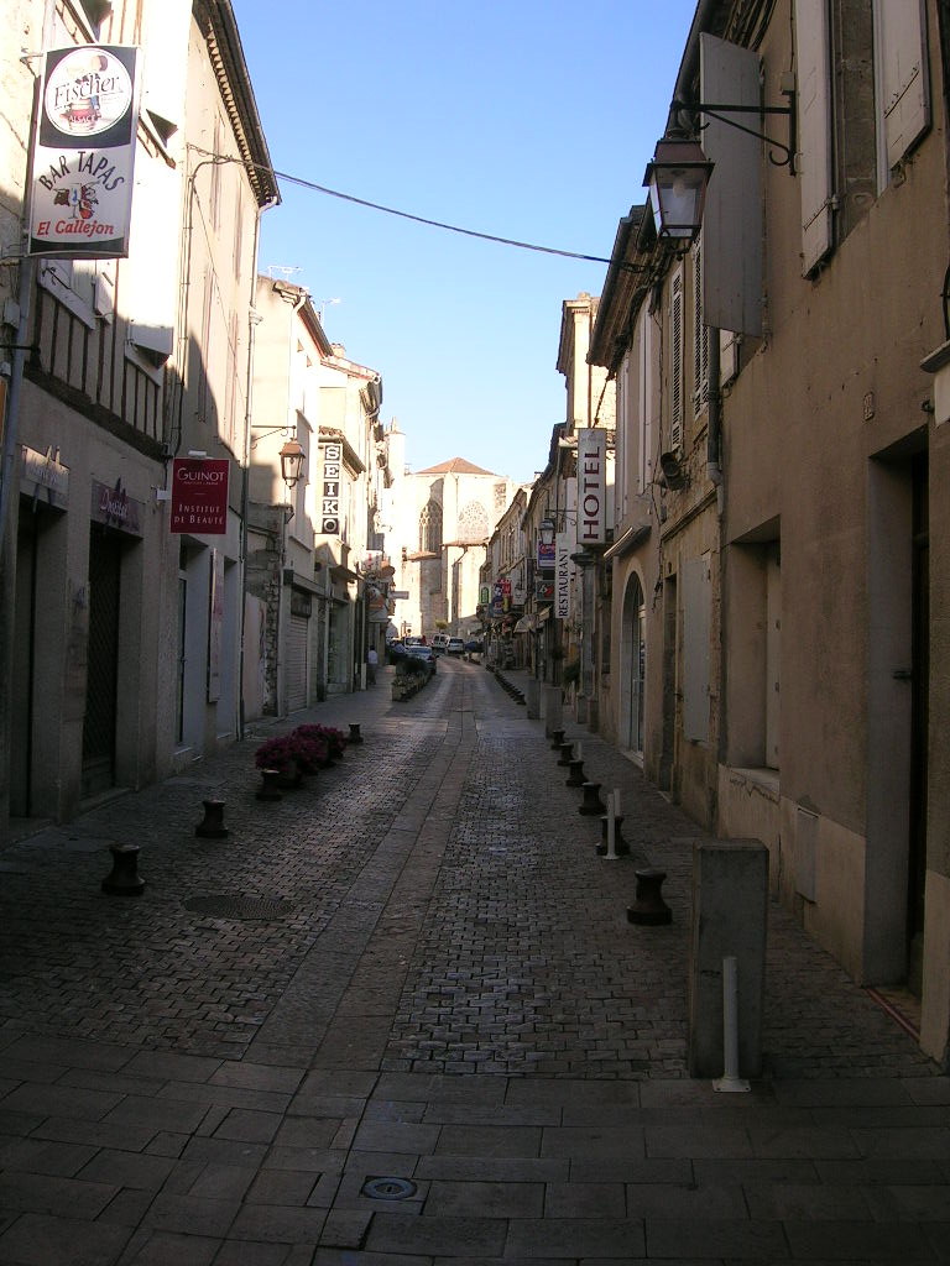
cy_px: 633
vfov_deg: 52.6
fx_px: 1281
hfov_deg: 40.7
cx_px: 475
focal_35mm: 35
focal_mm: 5.4
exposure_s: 1/171
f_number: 4.8
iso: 50
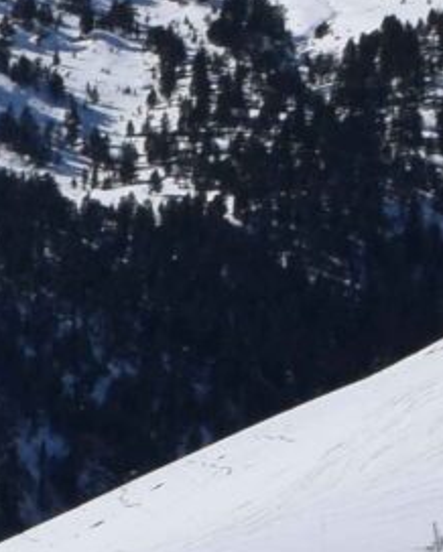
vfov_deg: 5.2
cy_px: 713
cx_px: -1215
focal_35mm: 371
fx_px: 6073
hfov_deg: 4.0
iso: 200
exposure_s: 1/500
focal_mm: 28
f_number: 11
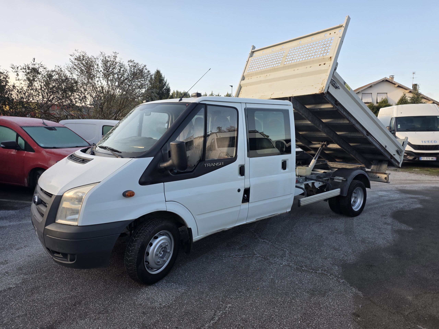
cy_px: 164
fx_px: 292
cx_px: 220
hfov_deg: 73.9
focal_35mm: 23
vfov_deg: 58.9
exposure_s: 1/1445
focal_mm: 6.25
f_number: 1.7
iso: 80
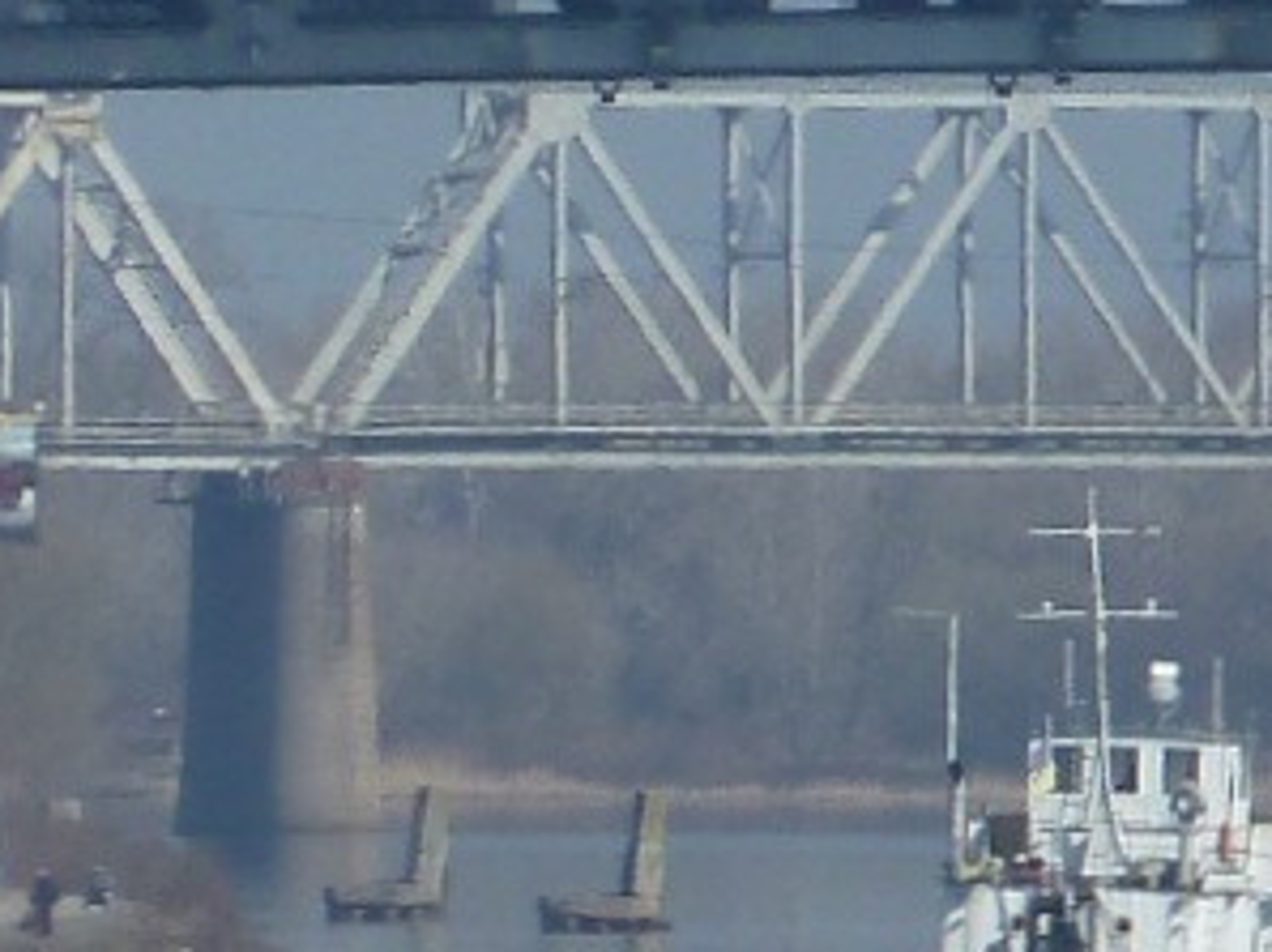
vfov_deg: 1.2
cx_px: 1633
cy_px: 337
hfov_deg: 1.5
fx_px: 47217
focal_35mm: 1286
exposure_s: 1/500
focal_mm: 49.2
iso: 80
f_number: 4.9
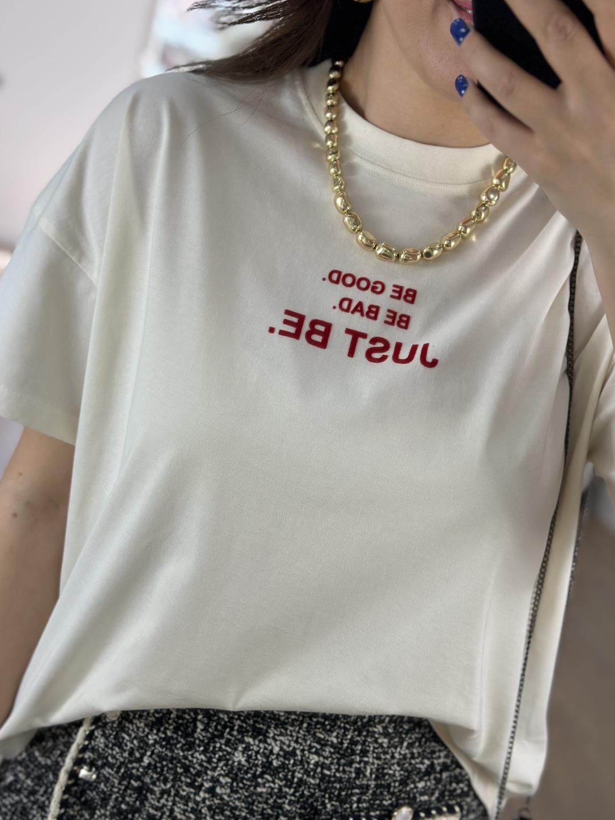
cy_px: 423
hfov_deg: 27.5
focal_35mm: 53
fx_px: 1255
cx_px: 308
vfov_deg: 36.2
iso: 80
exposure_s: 1/399
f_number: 1.78
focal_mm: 6.86
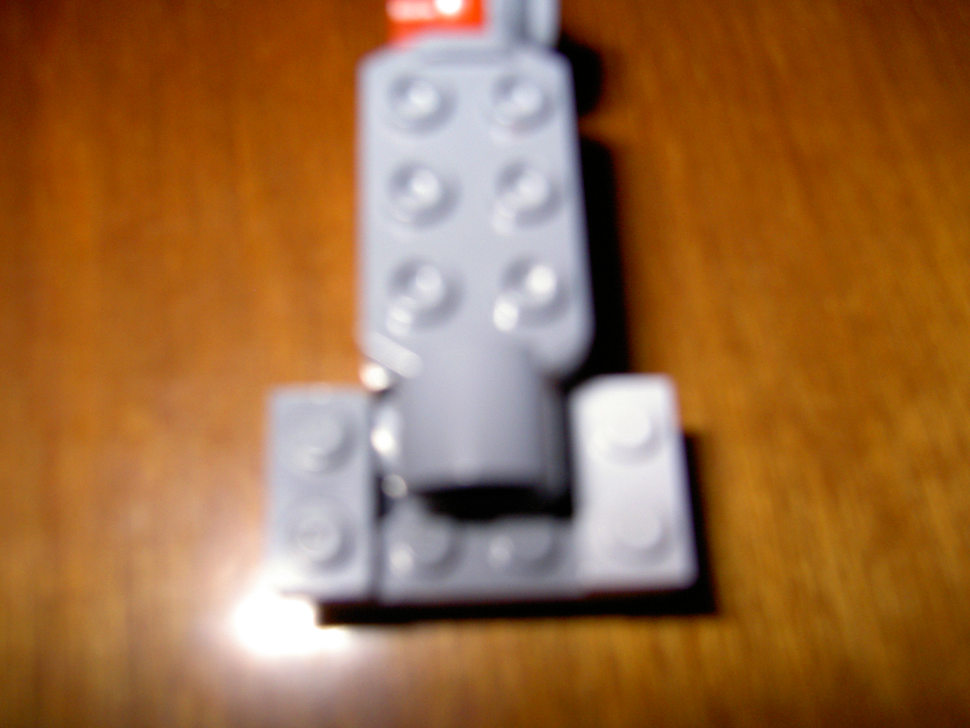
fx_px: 953
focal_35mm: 34
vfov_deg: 41.8
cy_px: 364
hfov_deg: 54.0
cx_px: 485
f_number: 2.8
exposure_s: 1/60
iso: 100
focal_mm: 5.6
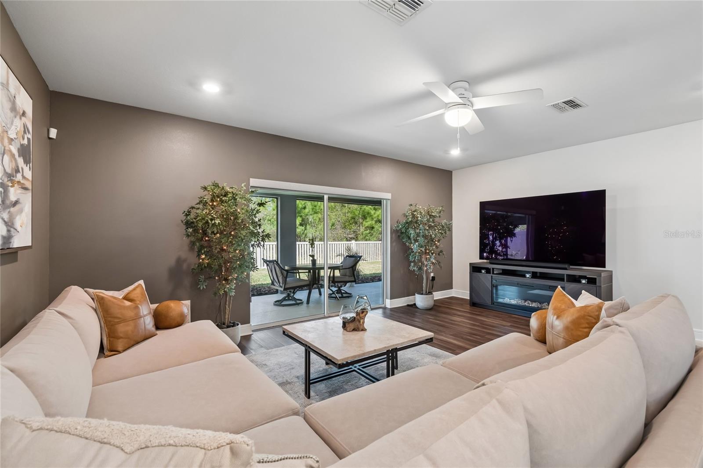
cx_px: 352
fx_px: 293
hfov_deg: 100.4
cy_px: 234
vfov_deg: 77.3
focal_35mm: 15
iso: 100
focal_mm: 10
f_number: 7.1
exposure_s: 1/1.67
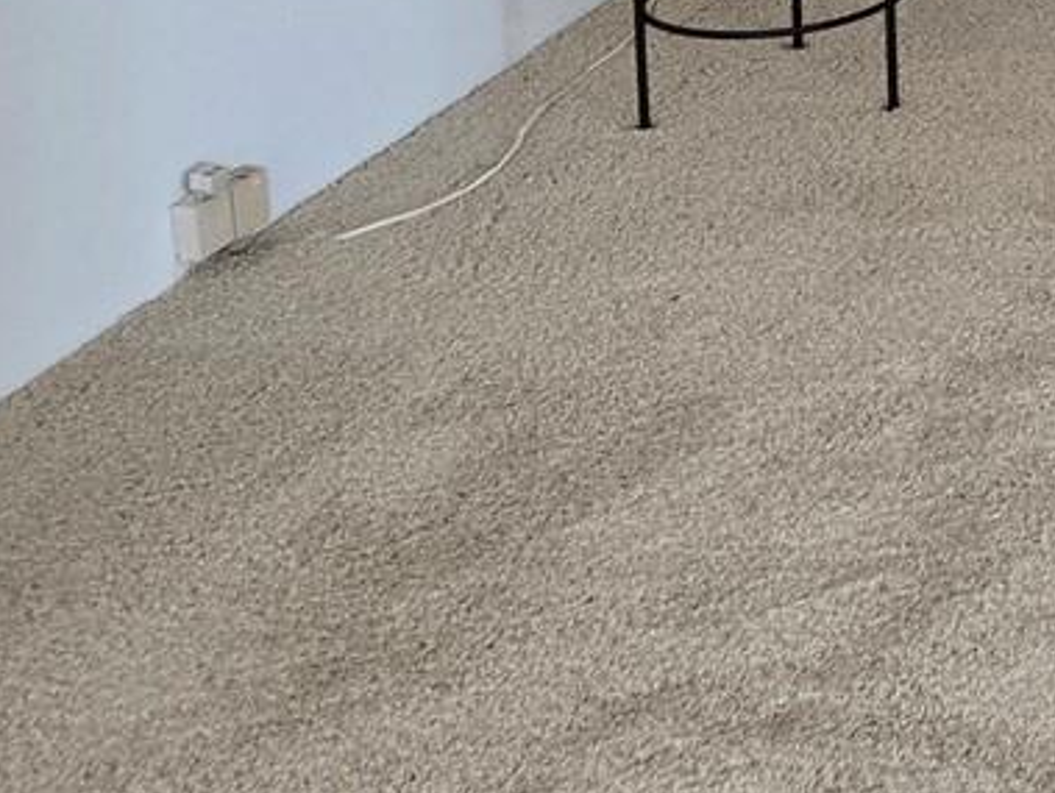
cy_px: -506
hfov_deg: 16.5
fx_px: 2959
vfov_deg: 14.0
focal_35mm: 97
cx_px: 1971
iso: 250
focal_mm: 5.4
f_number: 1.8
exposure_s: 1/120
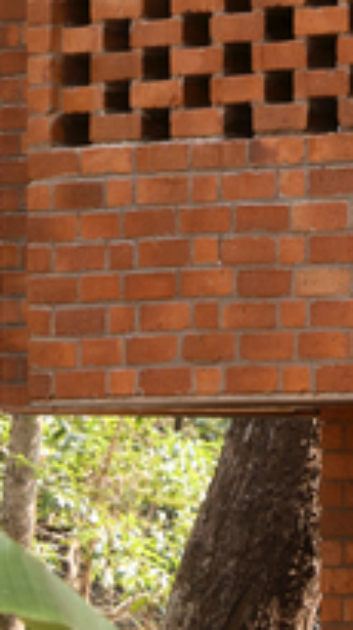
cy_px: -92
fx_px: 5102
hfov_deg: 3.8
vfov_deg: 7.0
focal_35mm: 306
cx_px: 1312
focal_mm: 40
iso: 160
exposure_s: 1/40
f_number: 8
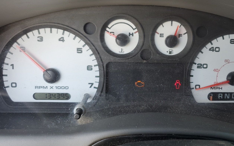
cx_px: 143
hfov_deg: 54.8
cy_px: 64
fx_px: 223
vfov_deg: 36.2
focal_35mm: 35
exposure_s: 1/139
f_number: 1.5
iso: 50
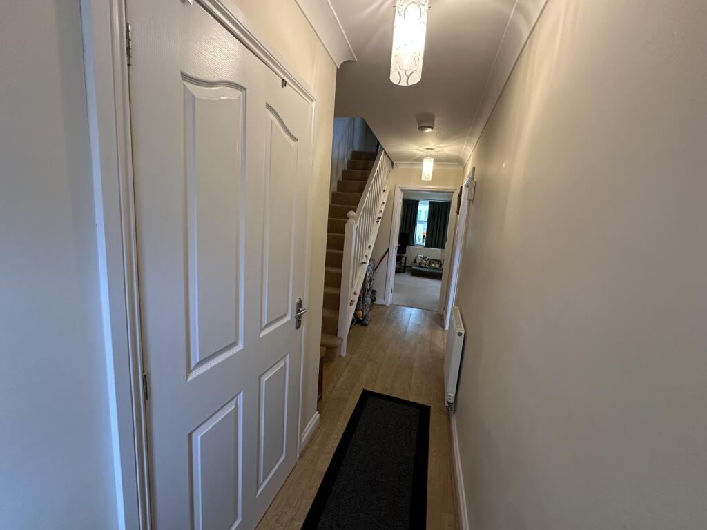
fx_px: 286
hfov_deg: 102.1
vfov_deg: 85.7
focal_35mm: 14
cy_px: 265
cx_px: 354
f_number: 2.2
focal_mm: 2.22
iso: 160
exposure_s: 1/50
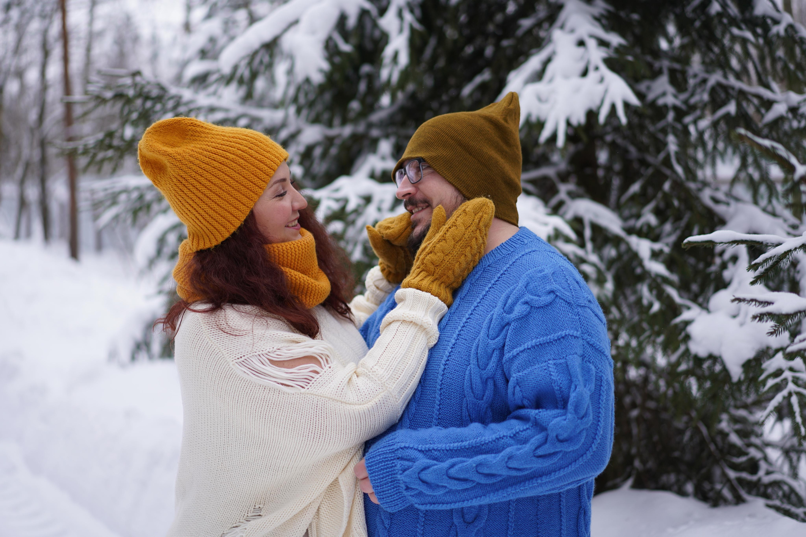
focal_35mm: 55
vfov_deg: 24.6
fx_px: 1231
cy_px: 268
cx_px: 403
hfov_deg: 36.2
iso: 100
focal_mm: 55
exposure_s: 1/640
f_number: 1.8
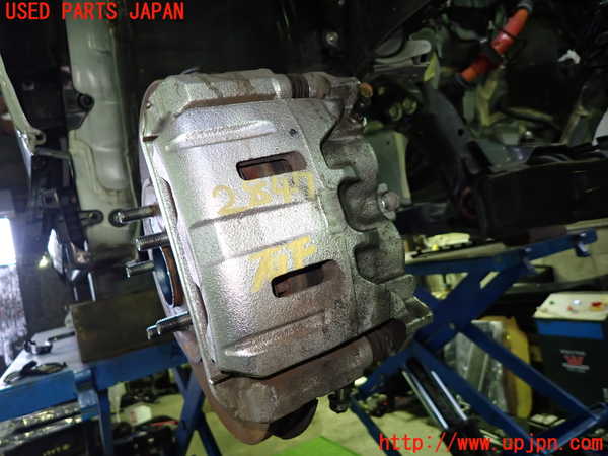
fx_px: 439
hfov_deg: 69.4
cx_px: 304
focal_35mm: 25
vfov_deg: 54.9
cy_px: 228
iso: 400
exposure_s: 1/30
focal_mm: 4.5
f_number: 2
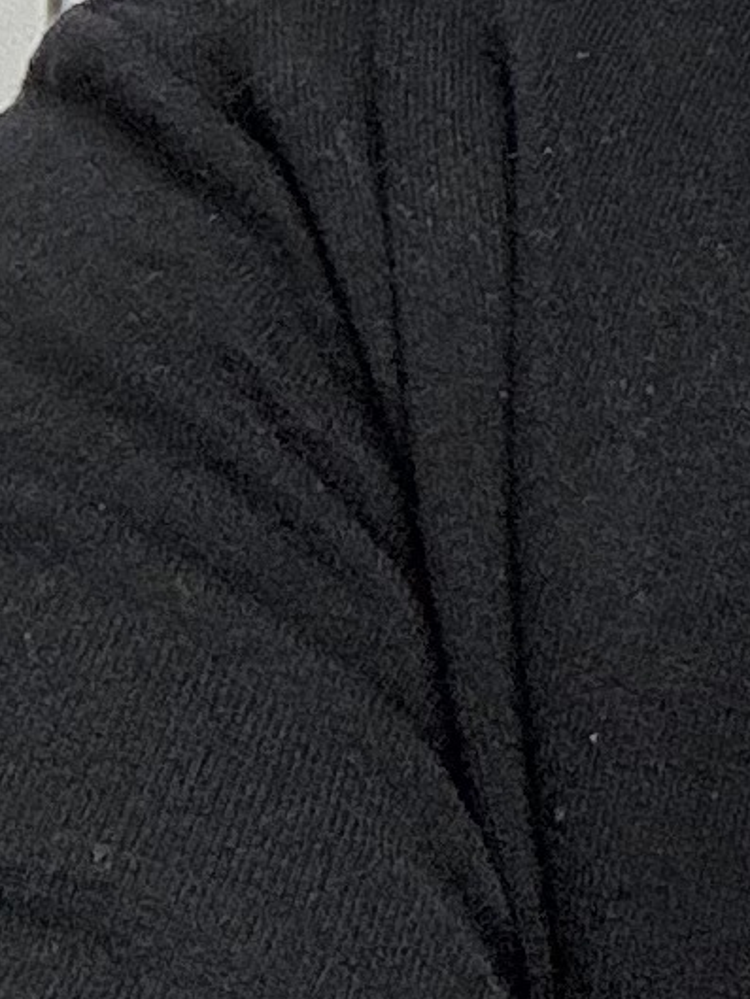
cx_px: 2142
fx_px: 5053
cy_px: -1516
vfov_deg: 9.8
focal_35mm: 175
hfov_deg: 7.6
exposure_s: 1/44
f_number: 1.9
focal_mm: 2.69
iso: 64
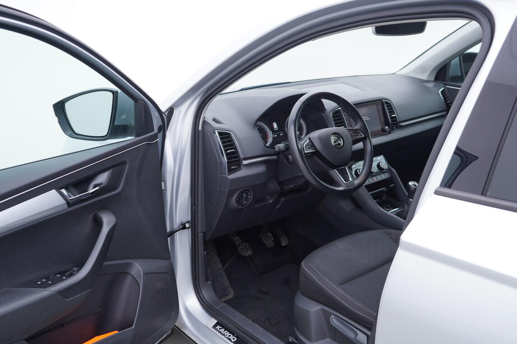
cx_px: 258
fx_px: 517
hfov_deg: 53.1
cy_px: 172
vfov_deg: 36.9
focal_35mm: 36
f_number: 3.2
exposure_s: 1/50
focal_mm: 24
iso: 125
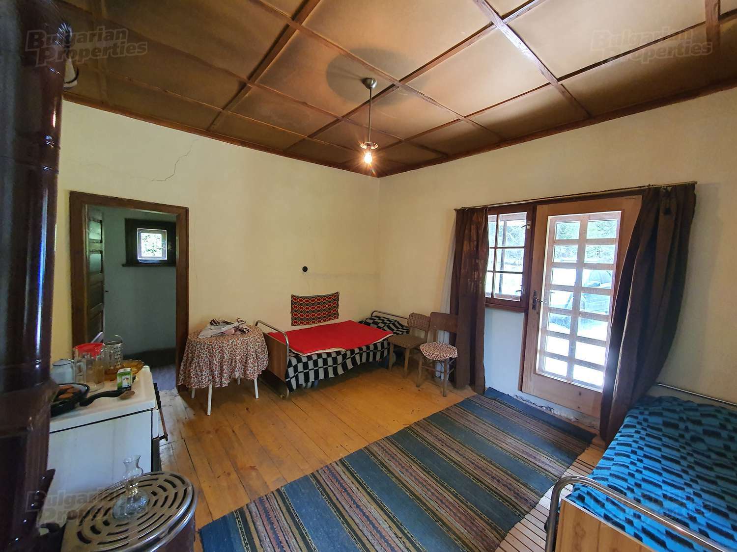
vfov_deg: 89.9
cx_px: 368
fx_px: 277
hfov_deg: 106.2
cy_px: 276
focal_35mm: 13
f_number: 2.2
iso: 400
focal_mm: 1.8
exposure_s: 1/33
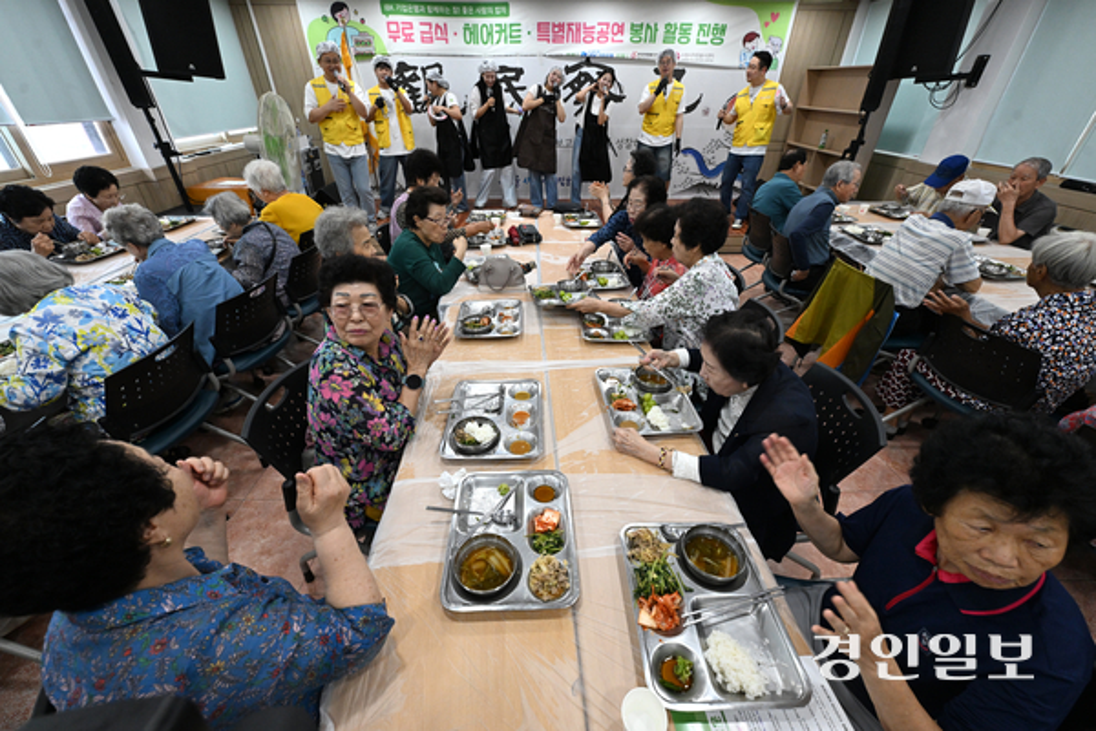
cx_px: 548
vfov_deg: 81.2
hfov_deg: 104.3
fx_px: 426
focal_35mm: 14
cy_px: 366
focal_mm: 14
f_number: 8
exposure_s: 1/200
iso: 3200
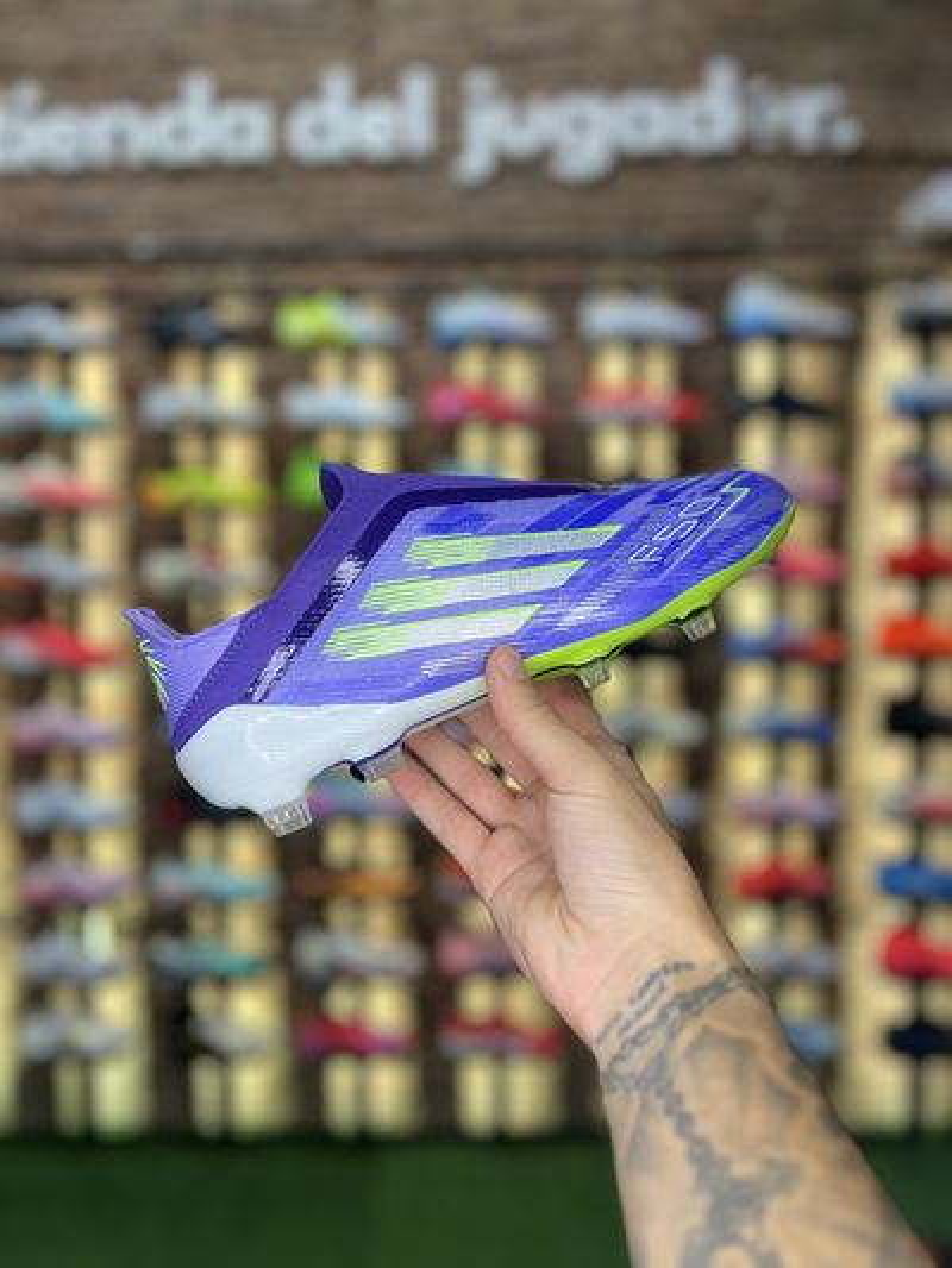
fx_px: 953
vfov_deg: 67.3
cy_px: 634
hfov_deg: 53.1
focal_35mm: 26
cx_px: 476
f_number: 1.5
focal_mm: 5.7
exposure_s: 1/121
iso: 80
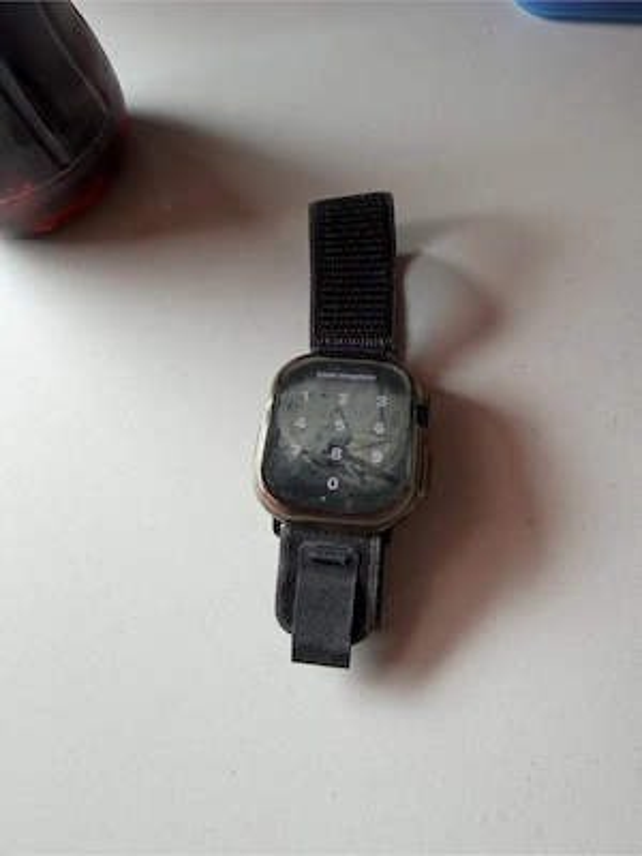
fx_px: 593
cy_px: 428
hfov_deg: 56.8
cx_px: 321
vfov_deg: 71.6
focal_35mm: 24
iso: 64
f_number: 2.2
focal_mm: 2.22
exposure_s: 1/121
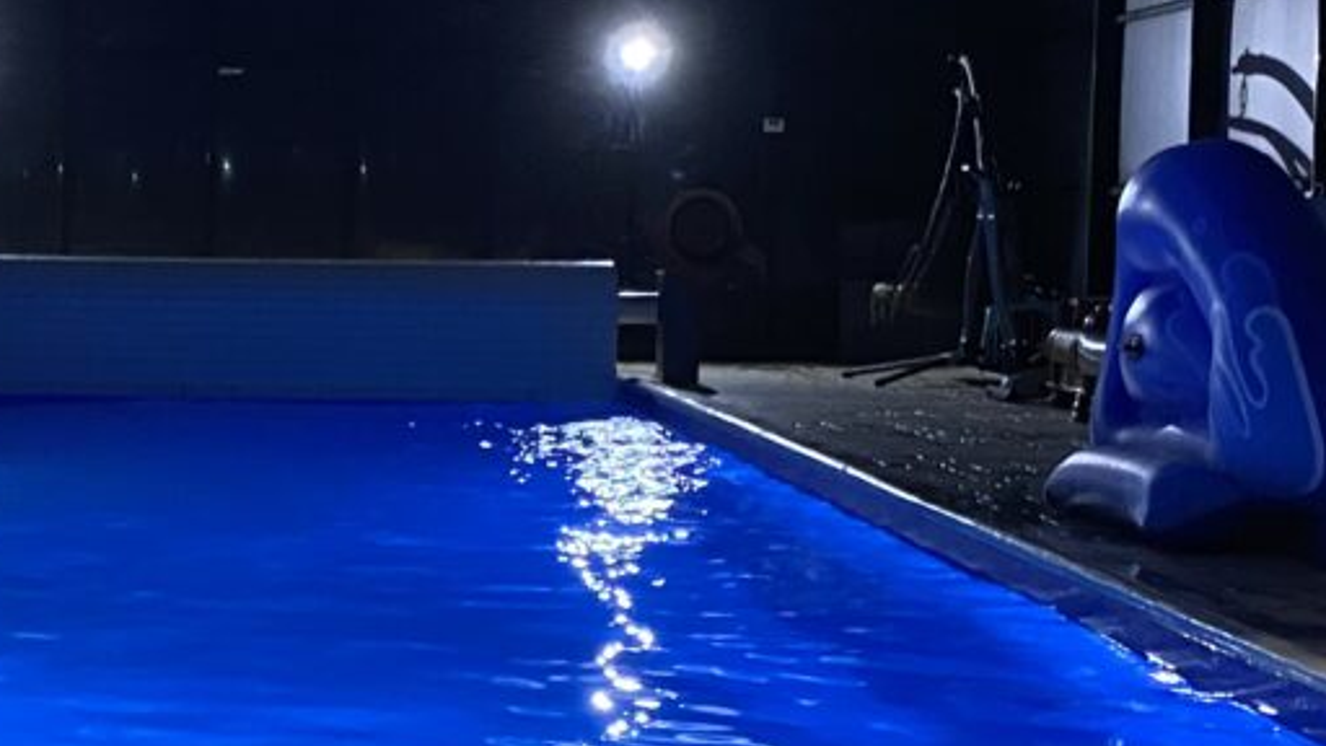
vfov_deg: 14.2
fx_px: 2989
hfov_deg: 24.7
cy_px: 443
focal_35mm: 85
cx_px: 293
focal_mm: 4.25
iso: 640
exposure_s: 1/25
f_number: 1.8
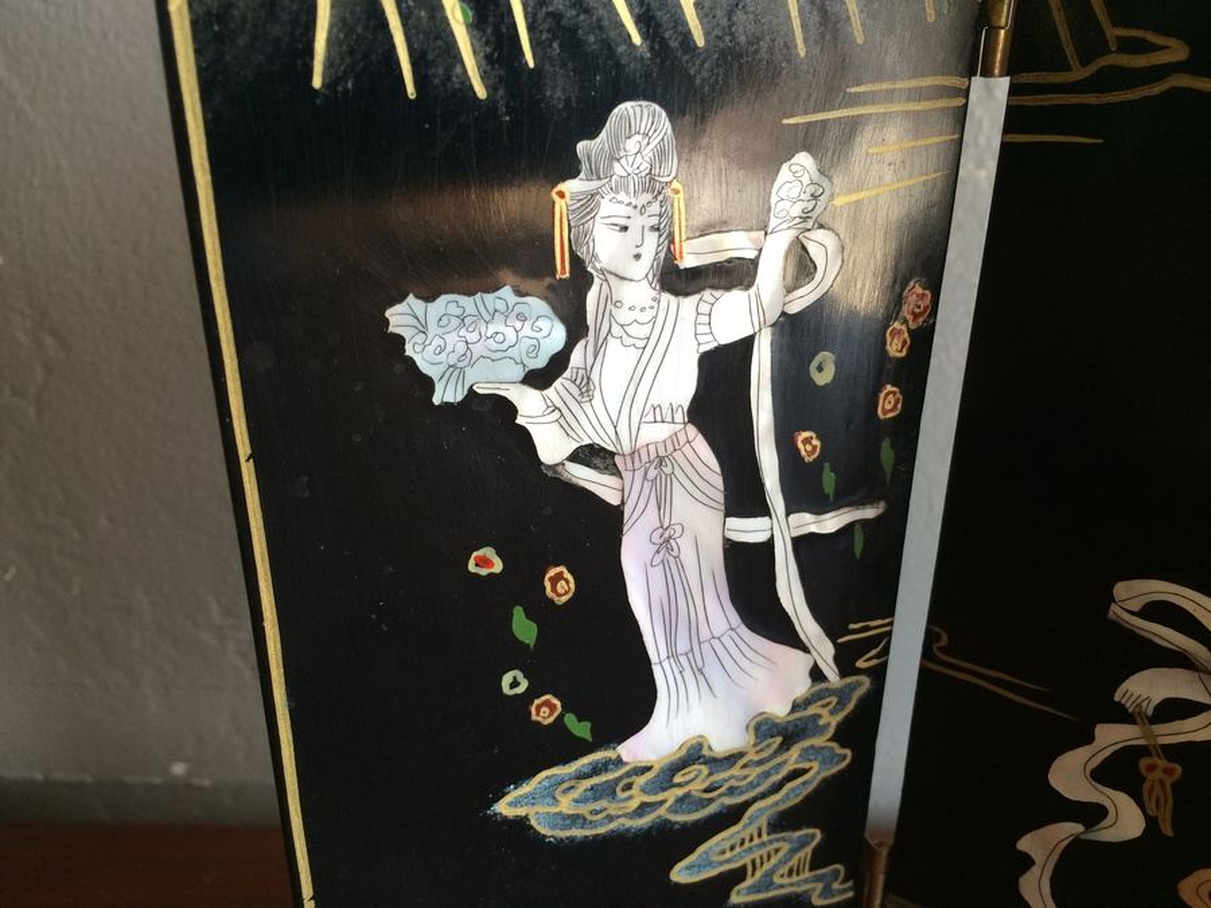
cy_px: 454
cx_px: 606
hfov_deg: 60.0
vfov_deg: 46.8
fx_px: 1050
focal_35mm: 30
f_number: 2.2
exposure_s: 1/30
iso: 40
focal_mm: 4.12
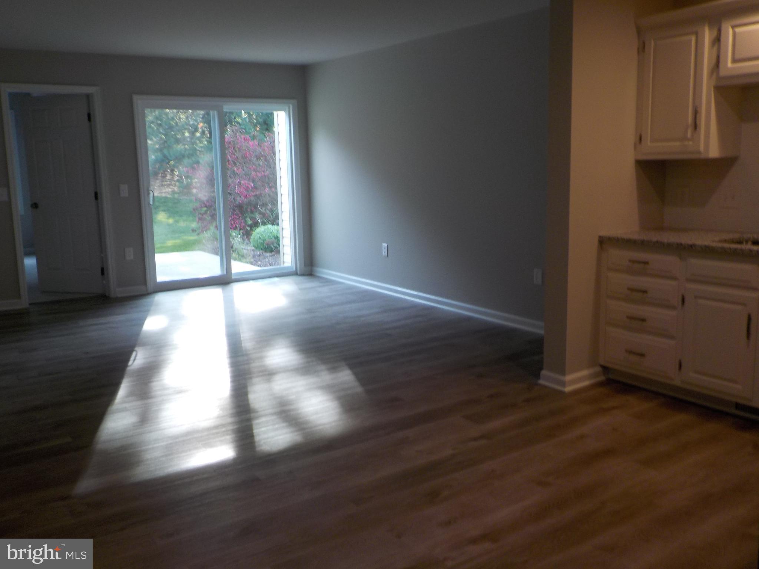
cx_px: 380
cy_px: 284
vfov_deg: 46.8
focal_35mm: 30
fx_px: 658
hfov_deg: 60.0
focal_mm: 4.1
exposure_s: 1/30
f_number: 3.3
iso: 125
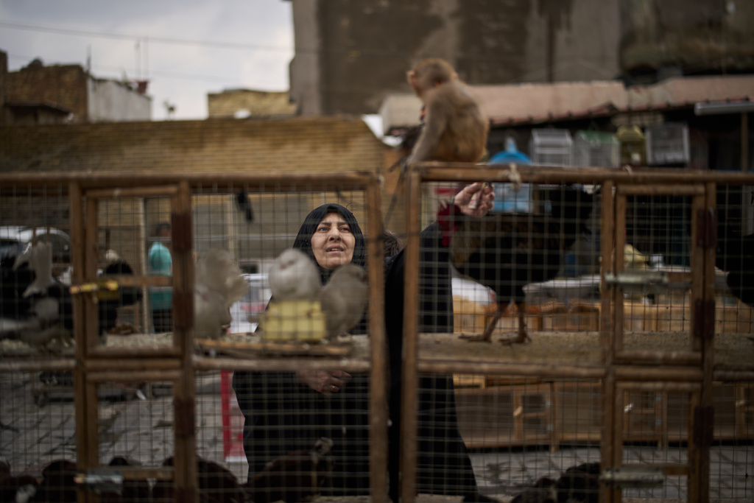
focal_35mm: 50
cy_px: 252
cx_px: 377
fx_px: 1047
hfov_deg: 39.6
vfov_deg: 27.0
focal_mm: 50
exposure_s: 1/5000
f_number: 1.4
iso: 100
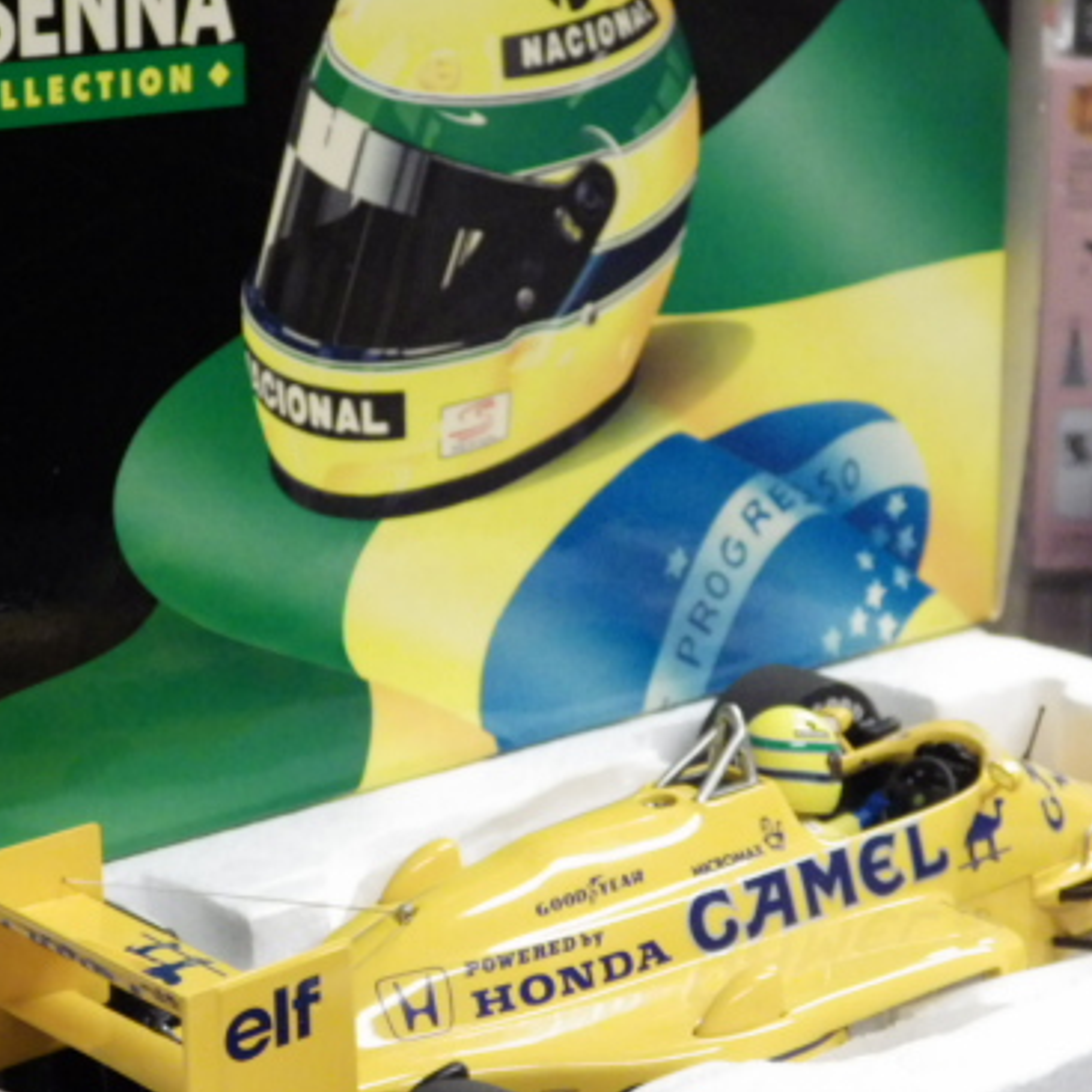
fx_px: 3248
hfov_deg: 19.1
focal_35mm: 91
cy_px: 661
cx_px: 467
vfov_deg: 19.1
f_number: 4
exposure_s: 1/60
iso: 800
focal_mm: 10.7
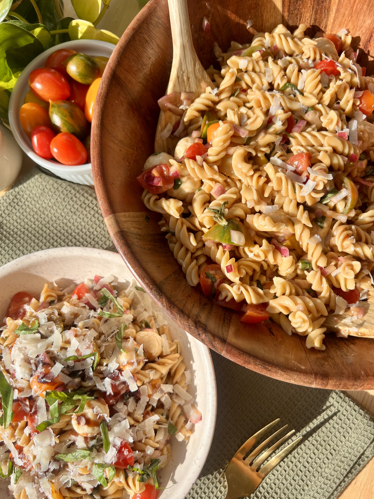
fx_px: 375
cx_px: 187
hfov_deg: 53.1
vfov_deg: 67.3
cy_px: 250
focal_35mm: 26
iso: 50
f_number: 1.5
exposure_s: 1/2571
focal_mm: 5.7
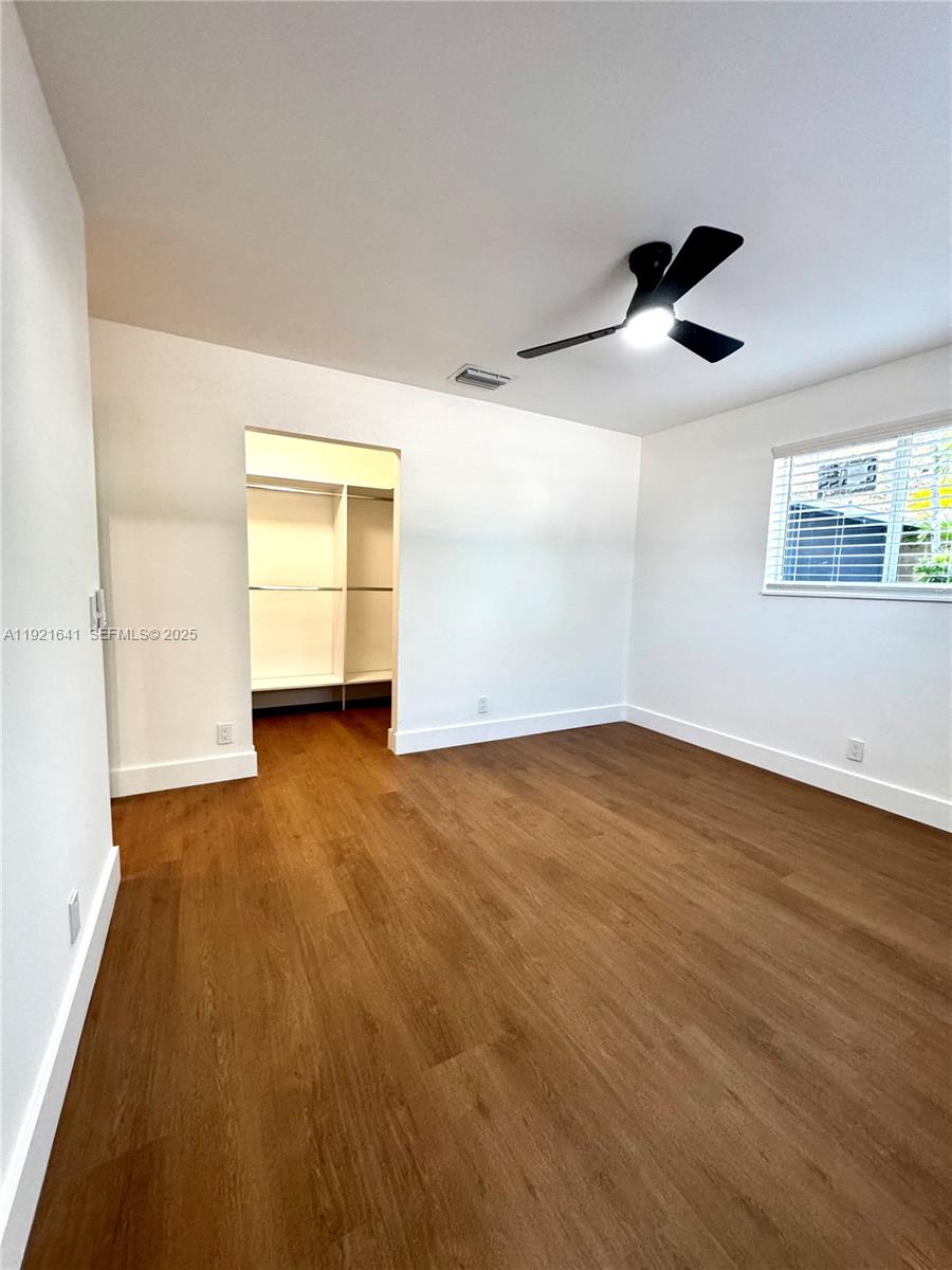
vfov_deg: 102.1
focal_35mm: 14
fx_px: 513
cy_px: 635
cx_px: 476
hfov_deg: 85.7
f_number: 2.2
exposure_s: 1/120
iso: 320
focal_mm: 2.22
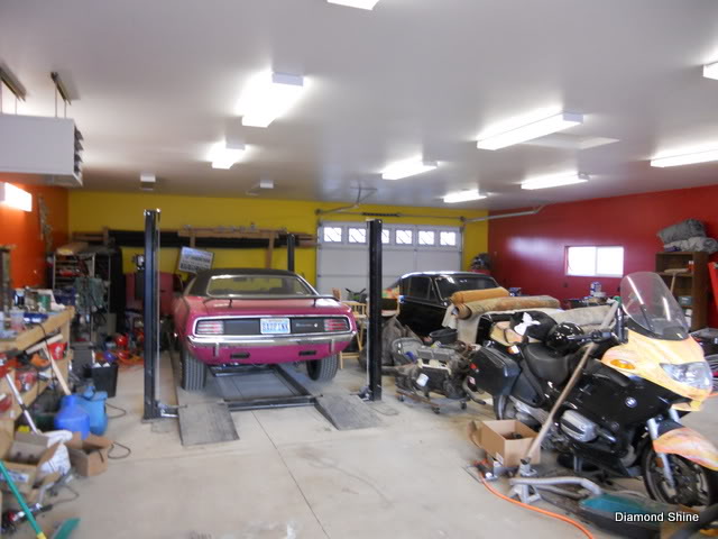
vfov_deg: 51.4
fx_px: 560
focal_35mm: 27
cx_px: 359
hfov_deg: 65.3
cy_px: 270
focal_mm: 4.9
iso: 250
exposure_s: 1/30
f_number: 3.2
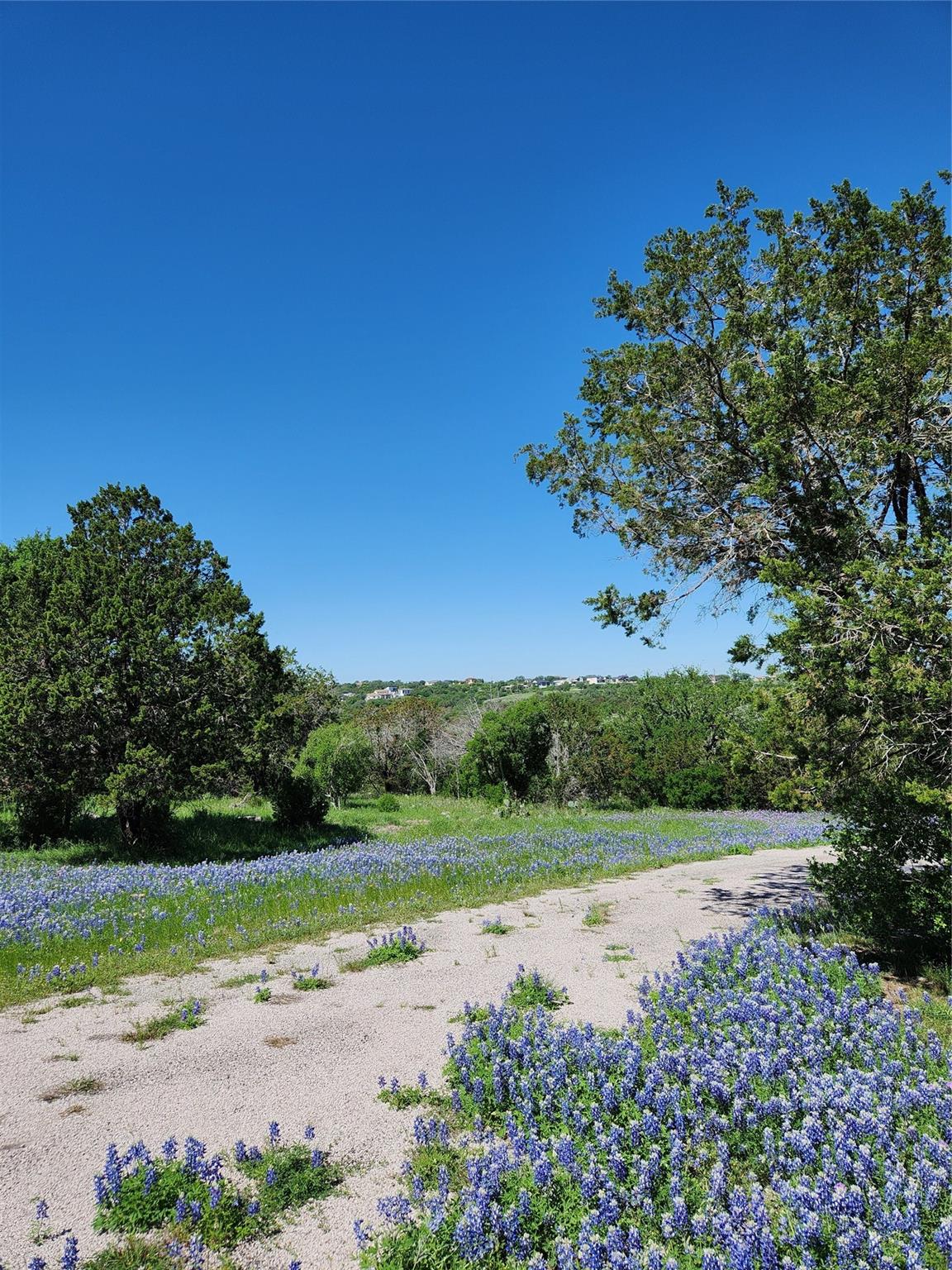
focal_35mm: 23
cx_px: 476
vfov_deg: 73.9
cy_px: 635
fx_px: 843
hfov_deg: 58.9
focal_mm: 5.4
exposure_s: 1/1951
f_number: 1.8
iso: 20
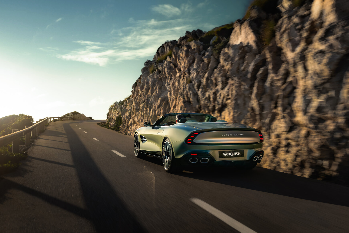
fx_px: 339
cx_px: 174
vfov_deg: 37.9
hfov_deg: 54.4
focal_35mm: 35
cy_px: 116
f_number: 13
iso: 100
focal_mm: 35
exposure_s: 1/40
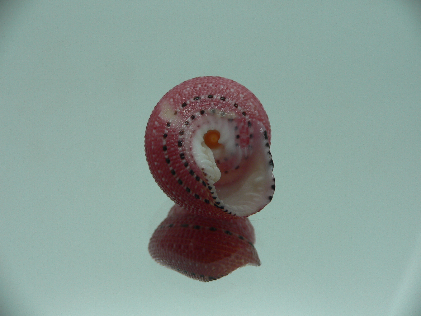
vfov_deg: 40.7
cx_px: 210
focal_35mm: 35
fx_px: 426
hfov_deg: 52.6
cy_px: 158
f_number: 2.8
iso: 80
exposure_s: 1/60
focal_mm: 4.6
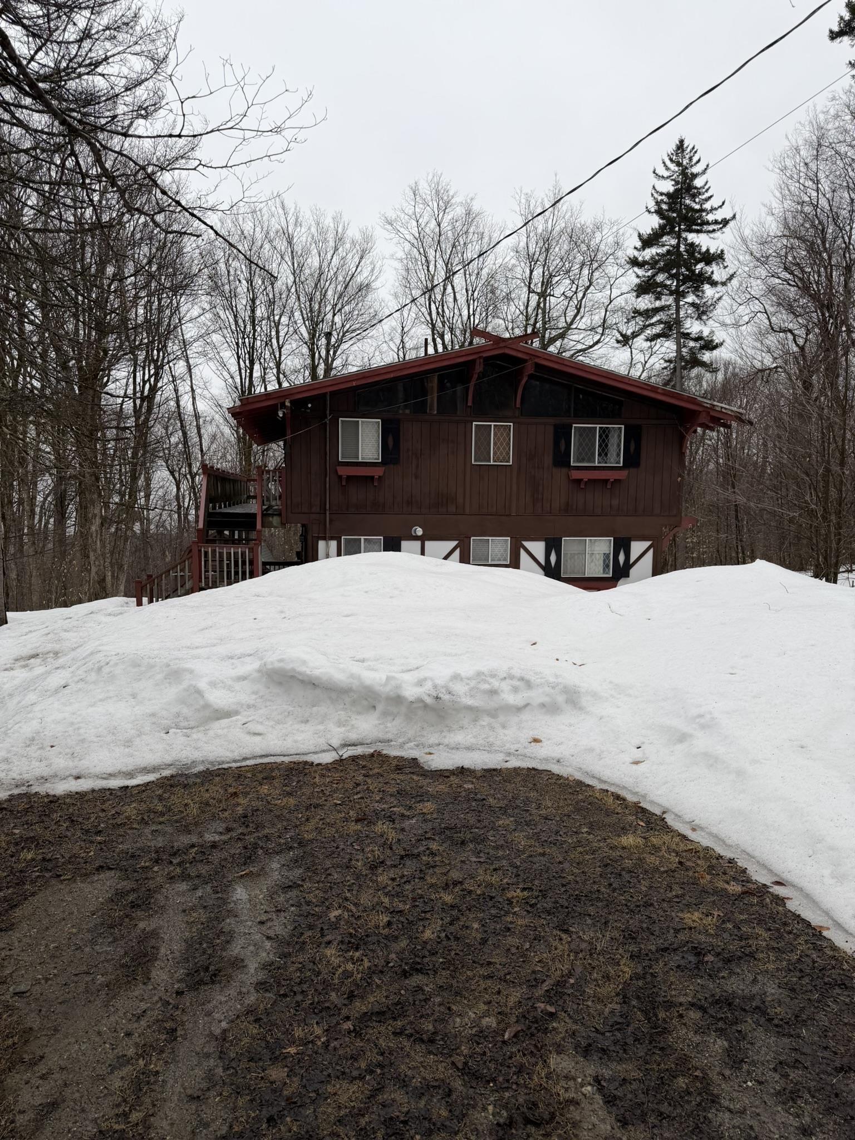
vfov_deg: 71.6
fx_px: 790
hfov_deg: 56.8
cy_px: 570
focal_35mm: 24
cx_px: 428
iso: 80
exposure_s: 1/1174
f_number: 1.78
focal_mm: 6.76
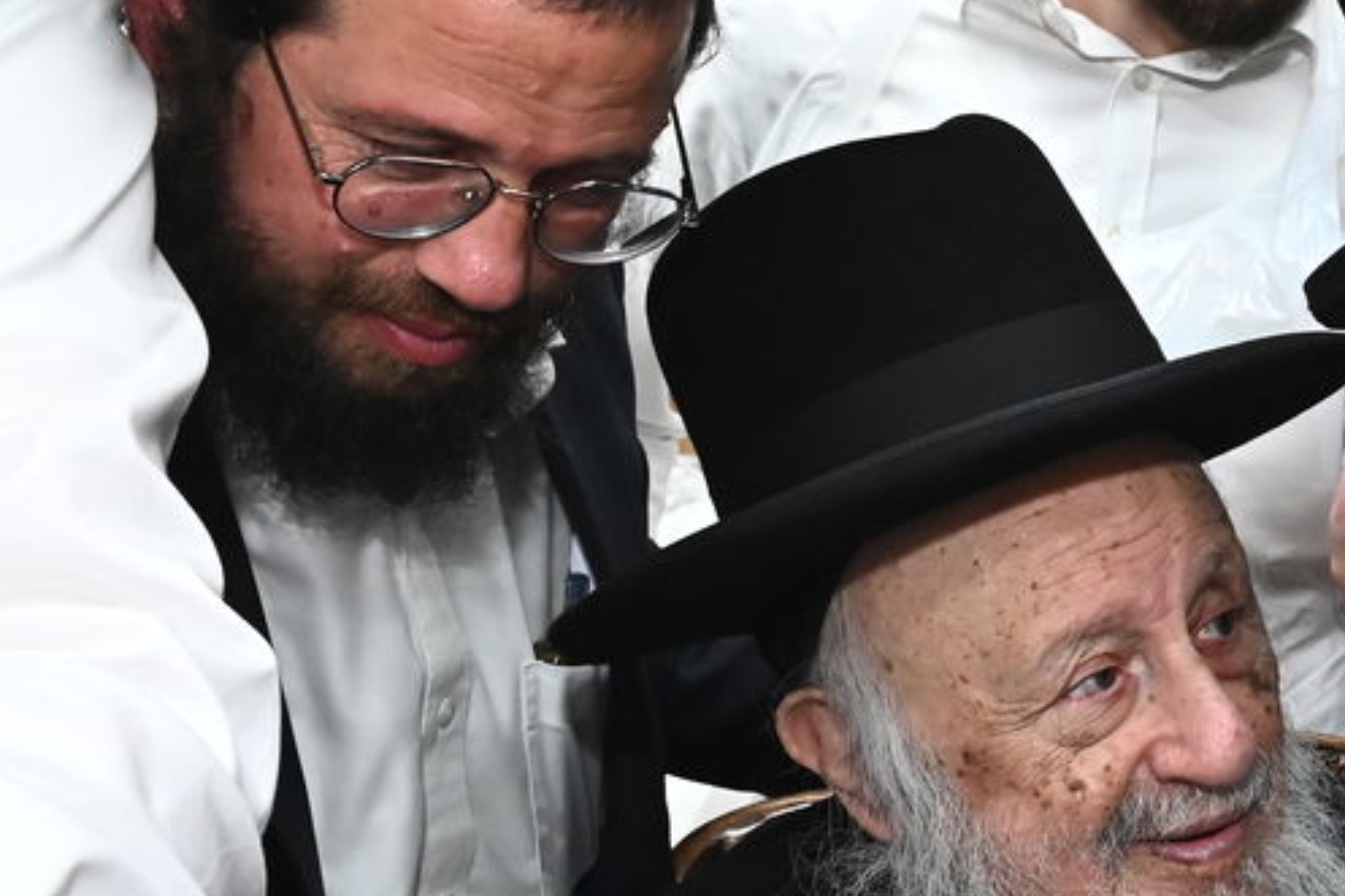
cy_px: 660
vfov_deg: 17.8
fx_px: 2838
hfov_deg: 23.1
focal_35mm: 76
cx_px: 1827
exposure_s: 1/200
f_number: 9
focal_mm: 27
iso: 2500
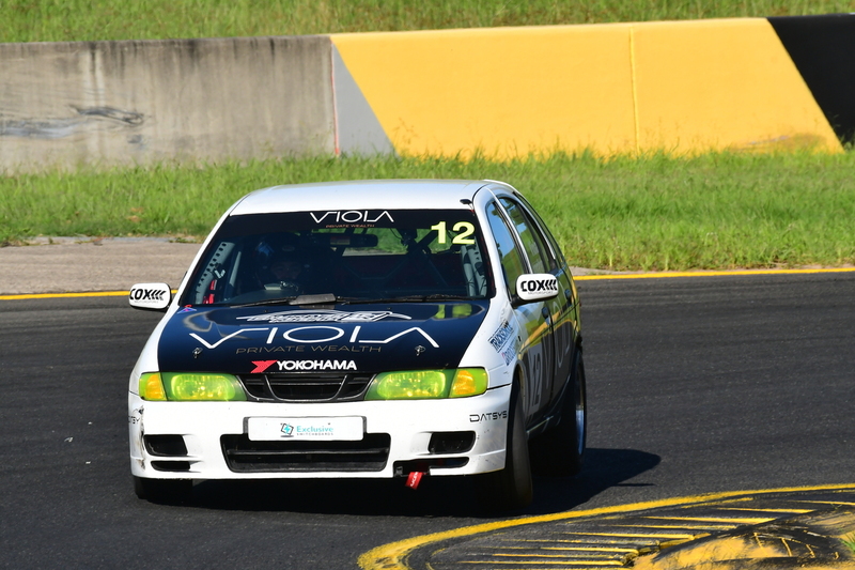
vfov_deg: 2.2
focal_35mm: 630
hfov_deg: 3.3
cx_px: 428
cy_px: 285
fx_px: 14958
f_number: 13
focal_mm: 420
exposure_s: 1/640
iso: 500
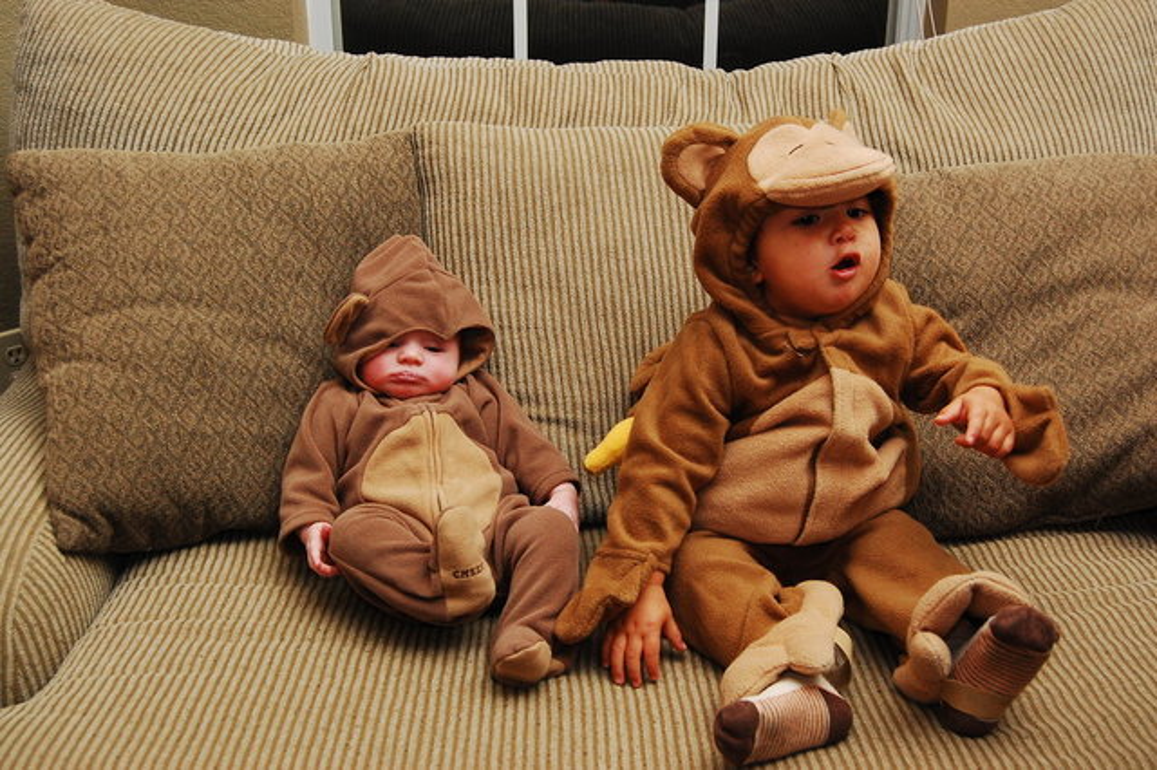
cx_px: 578
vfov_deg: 34.2
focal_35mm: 39
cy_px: 385
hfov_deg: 49.6
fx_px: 1253
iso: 800
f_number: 5.6
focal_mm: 26
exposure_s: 1/60
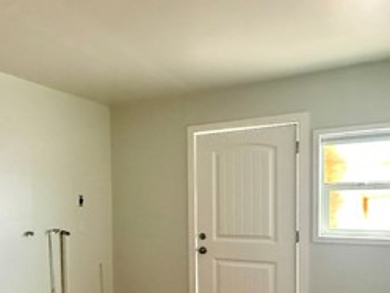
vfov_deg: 38.8
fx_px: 406
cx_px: 89
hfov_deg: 48.9
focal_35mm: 36
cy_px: 216
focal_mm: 2.22
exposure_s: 1/60
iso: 800
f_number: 2.2
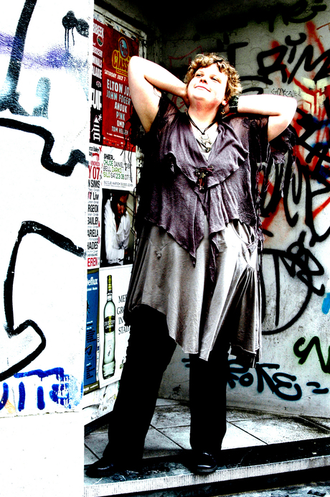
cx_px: 165
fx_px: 723
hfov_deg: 25.7
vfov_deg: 37.9
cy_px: 248
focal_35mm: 52
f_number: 4
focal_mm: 35
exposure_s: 1/160
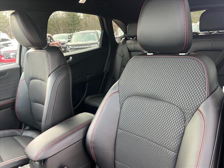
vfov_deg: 53.1
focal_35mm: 26
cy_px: 84
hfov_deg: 67.3
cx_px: 112
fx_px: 168
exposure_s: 1/67
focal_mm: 5.1
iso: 125
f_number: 1.6
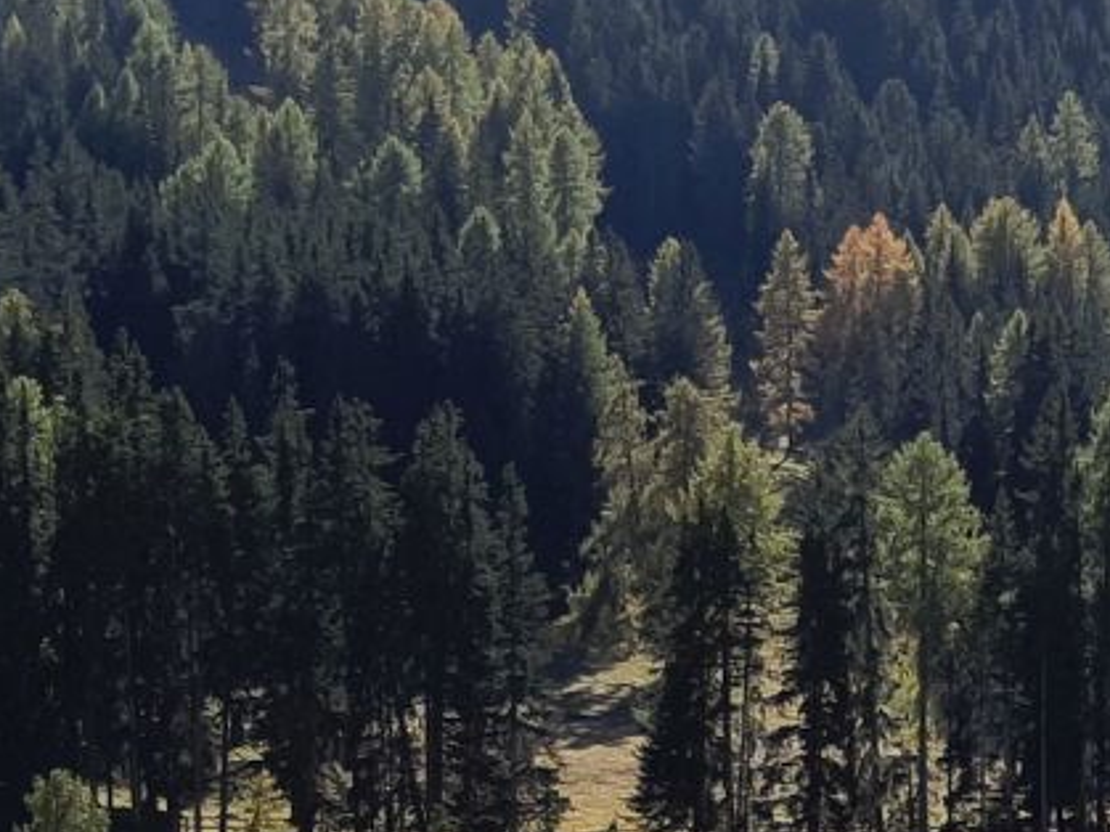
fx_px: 4071
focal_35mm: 127
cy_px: 1245
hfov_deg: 14.9
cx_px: 1375
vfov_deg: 11.2
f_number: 1.7
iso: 40
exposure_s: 1/395
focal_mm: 3.93
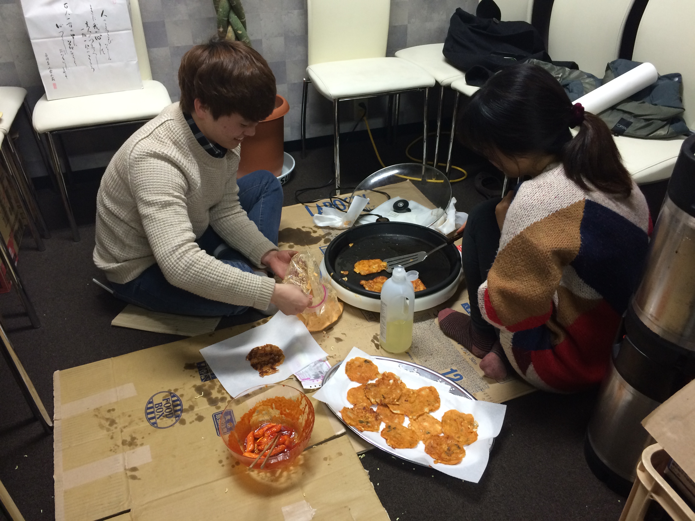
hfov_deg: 61.7
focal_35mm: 29
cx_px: 348
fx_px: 582
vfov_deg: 48.2
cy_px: 260
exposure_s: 1/30
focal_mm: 4.15
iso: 125
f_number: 2.2
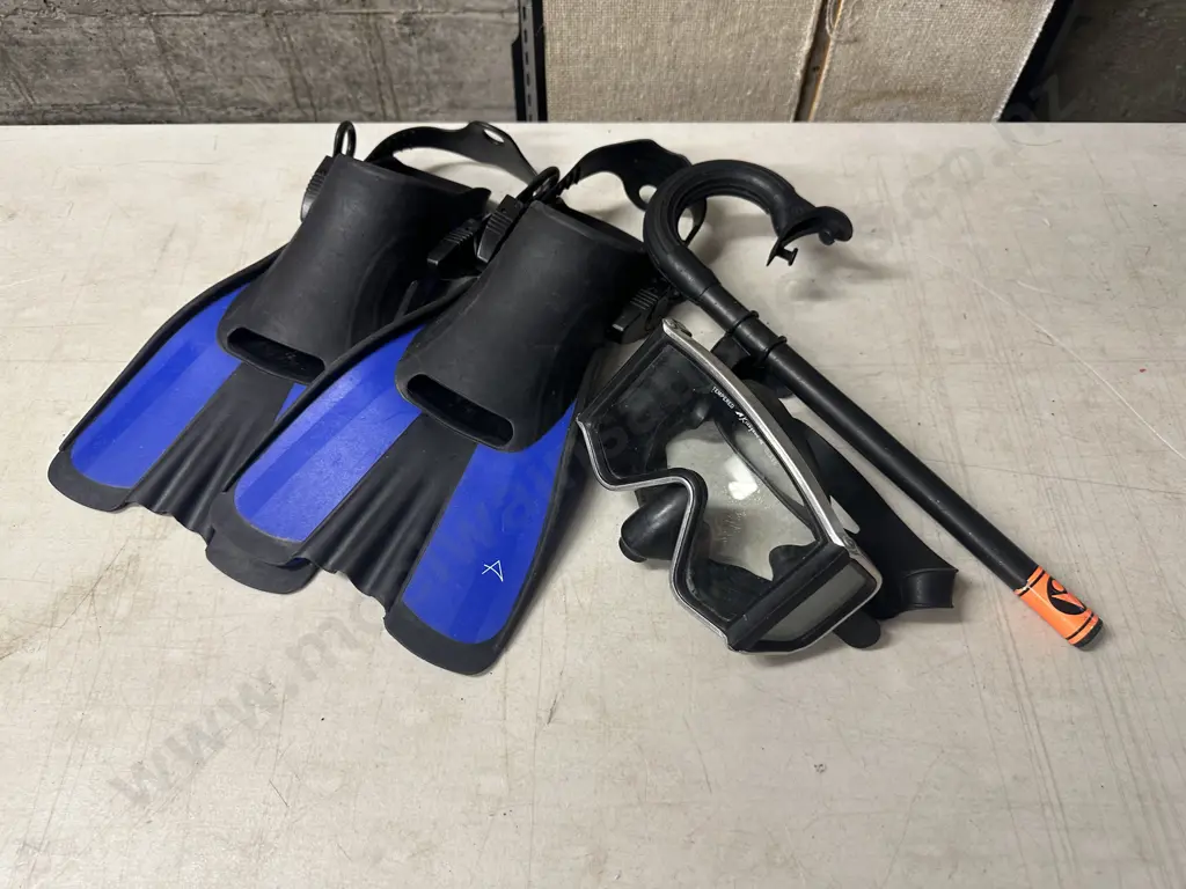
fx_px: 822
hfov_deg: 71.6
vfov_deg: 56.8
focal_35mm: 24
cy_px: 444
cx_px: 593
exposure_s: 1/50
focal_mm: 6.86
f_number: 1.78
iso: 160
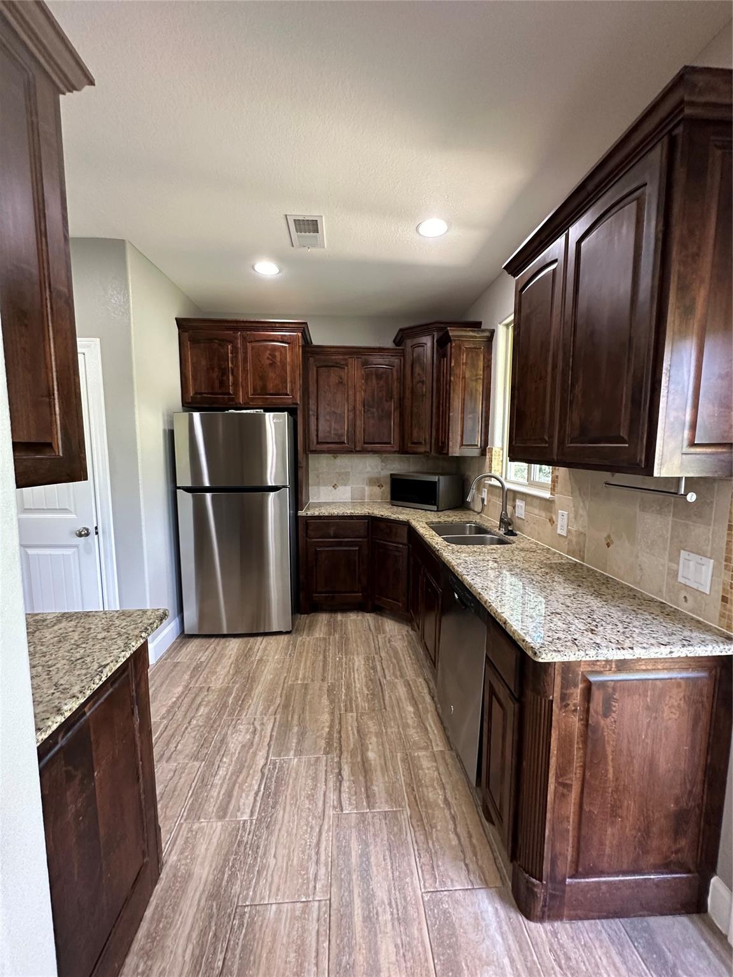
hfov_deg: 85.7
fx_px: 395
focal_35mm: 14
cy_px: 488
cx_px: 366
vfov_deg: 102.1
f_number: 2.2
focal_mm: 2.22
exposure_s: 1/60
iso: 320
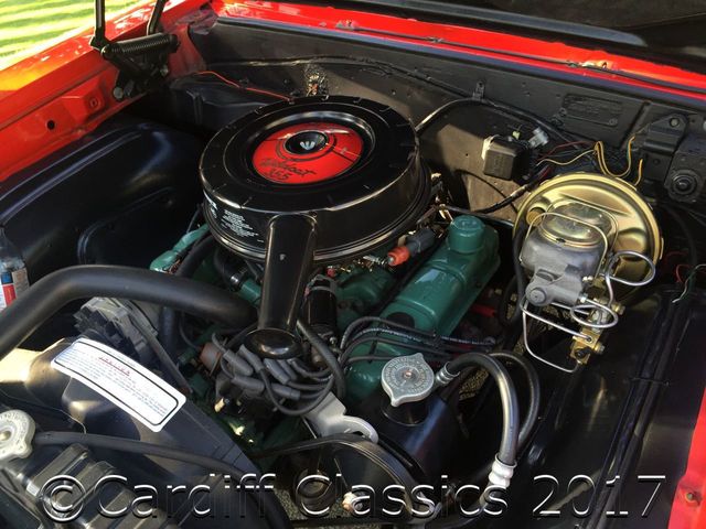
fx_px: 591
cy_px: 264
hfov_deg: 61.7
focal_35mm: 29
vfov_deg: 48.2
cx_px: 353
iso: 40
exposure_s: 1/120
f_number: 2.2
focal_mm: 4.15
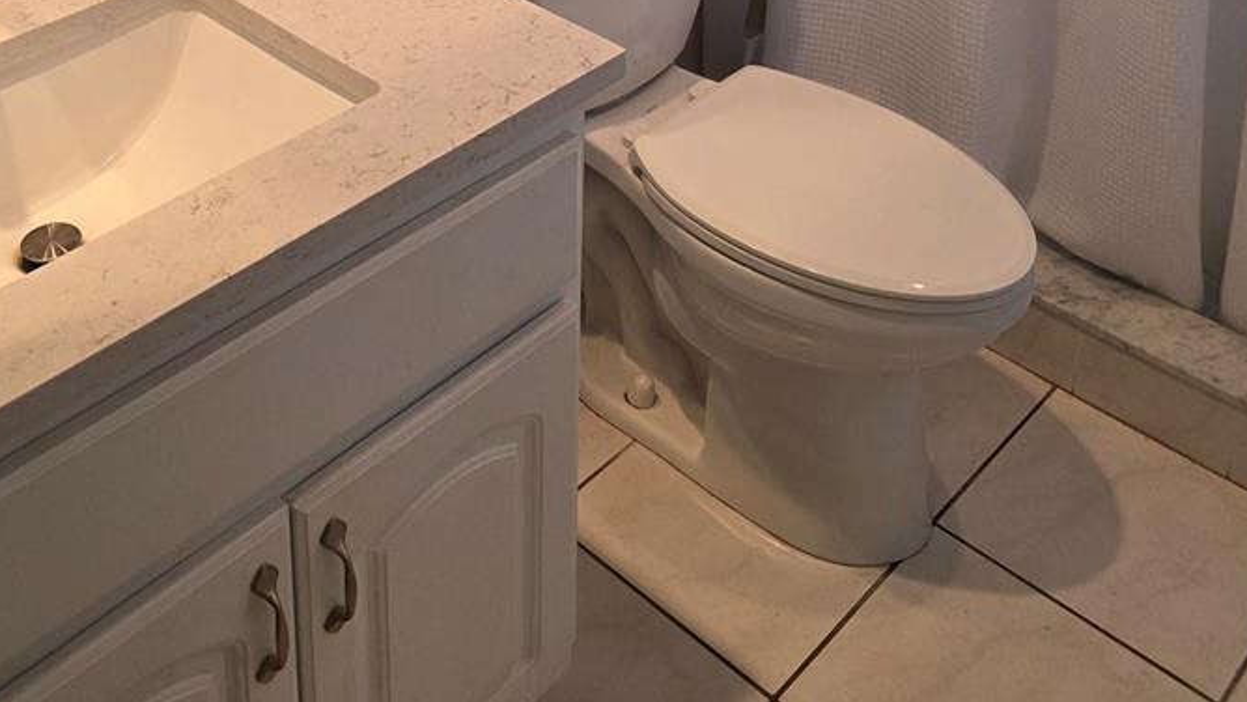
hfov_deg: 45.1
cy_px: -265
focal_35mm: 45
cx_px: 463
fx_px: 1488
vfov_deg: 22.9
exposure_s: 1/120
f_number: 1.7
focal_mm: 6.3
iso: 200
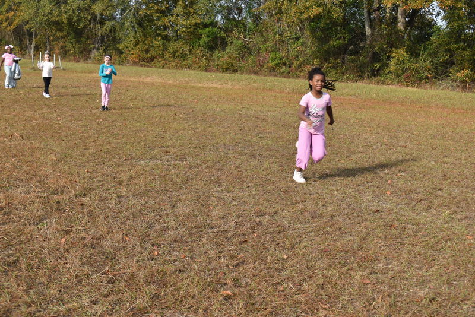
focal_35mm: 48
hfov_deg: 41.1
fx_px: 634
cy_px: 158
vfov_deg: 28.1
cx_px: 238
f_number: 7.1
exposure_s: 1/250
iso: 100
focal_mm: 32
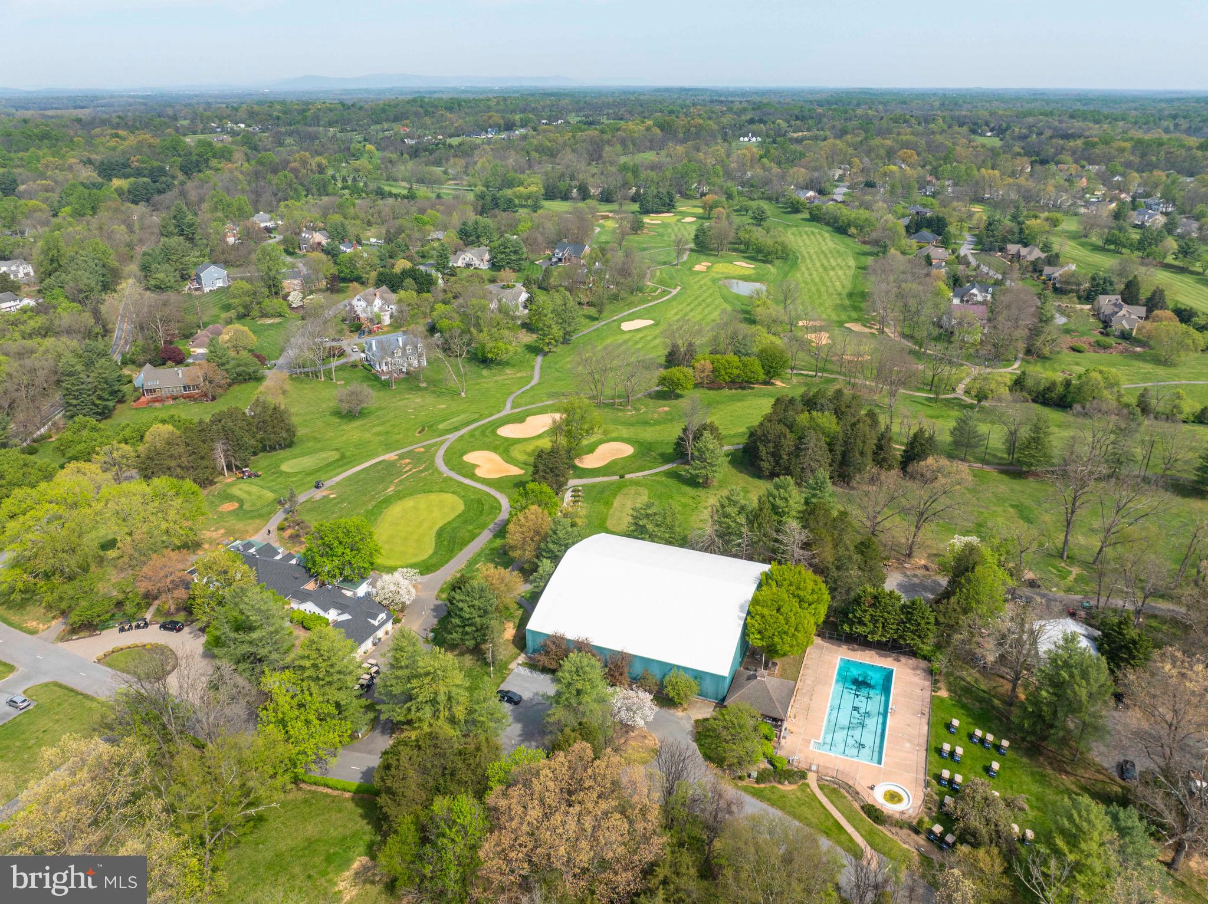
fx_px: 837
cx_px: 604
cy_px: 452
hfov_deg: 71.6
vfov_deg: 56.8
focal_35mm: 24
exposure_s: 1/2000
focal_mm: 12.29
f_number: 2.8
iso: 160
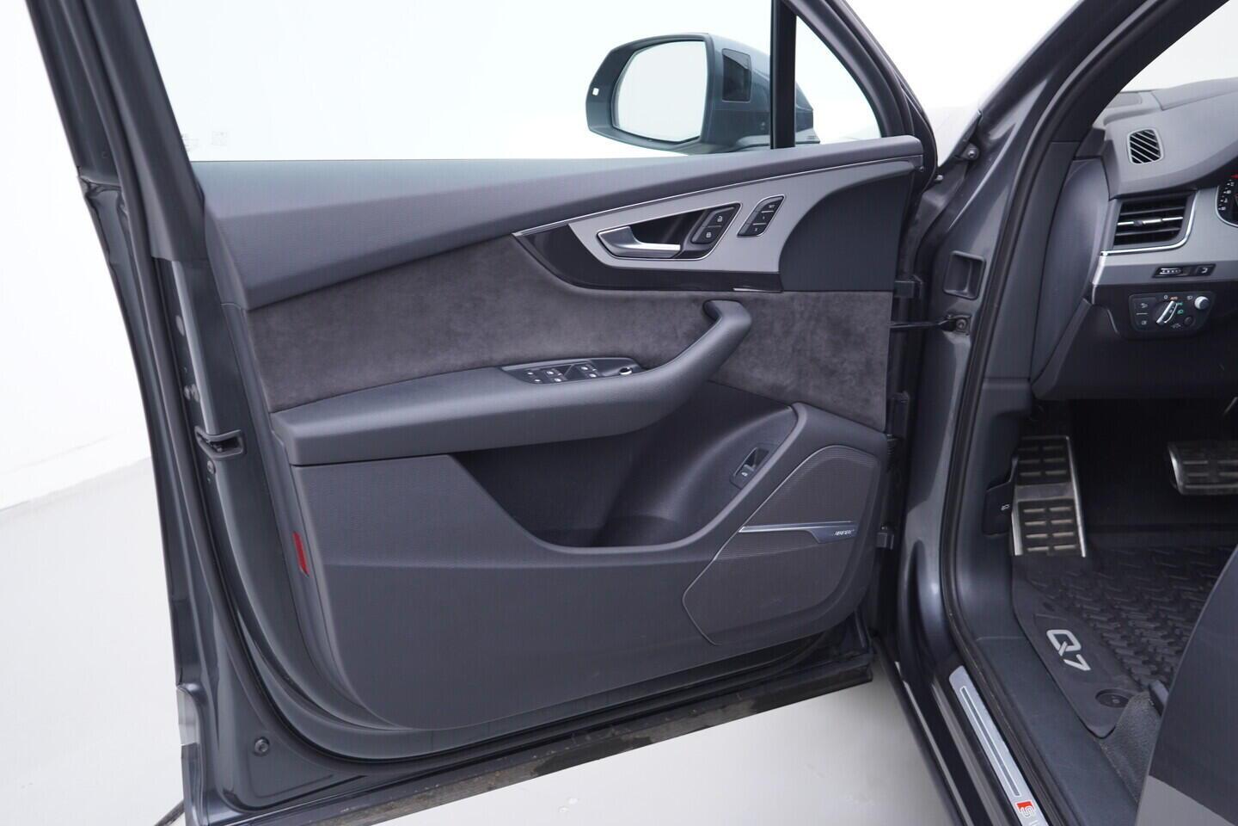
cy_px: 413
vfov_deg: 36.9
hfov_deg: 53.1
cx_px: 619
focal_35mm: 36
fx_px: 1238
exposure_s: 1/40
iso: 125
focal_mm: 24
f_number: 2.8
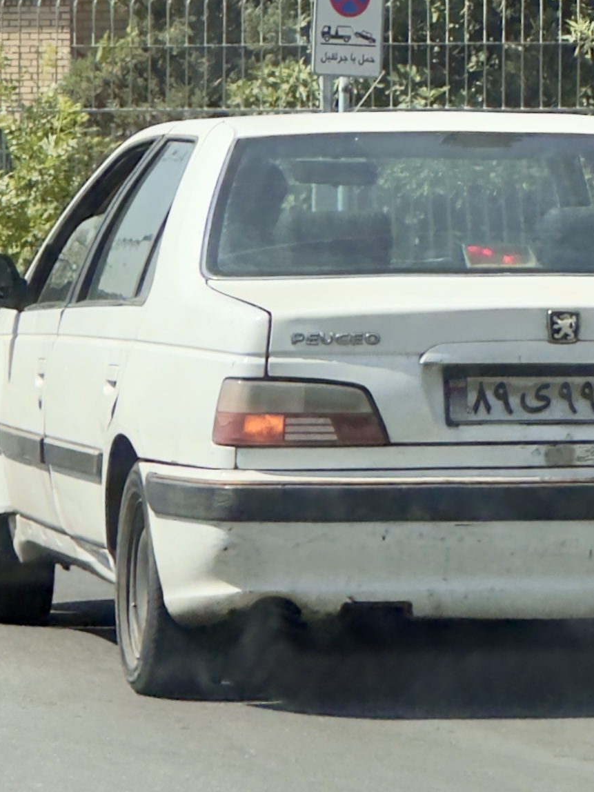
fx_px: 2357
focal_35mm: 103
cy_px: 395
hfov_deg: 14.3
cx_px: 427
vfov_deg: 19.1
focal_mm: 9
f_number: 2.8
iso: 25
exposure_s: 1/536
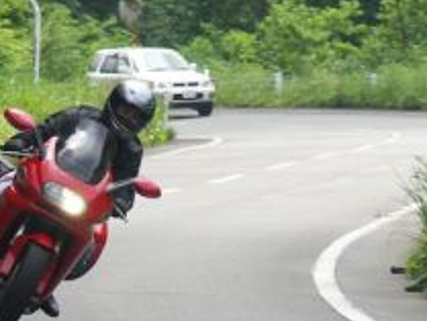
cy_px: 278
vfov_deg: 2.4
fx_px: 7566
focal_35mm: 613
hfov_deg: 3.2
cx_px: 147
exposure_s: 1/250
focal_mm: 50.8
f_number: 4
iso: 50
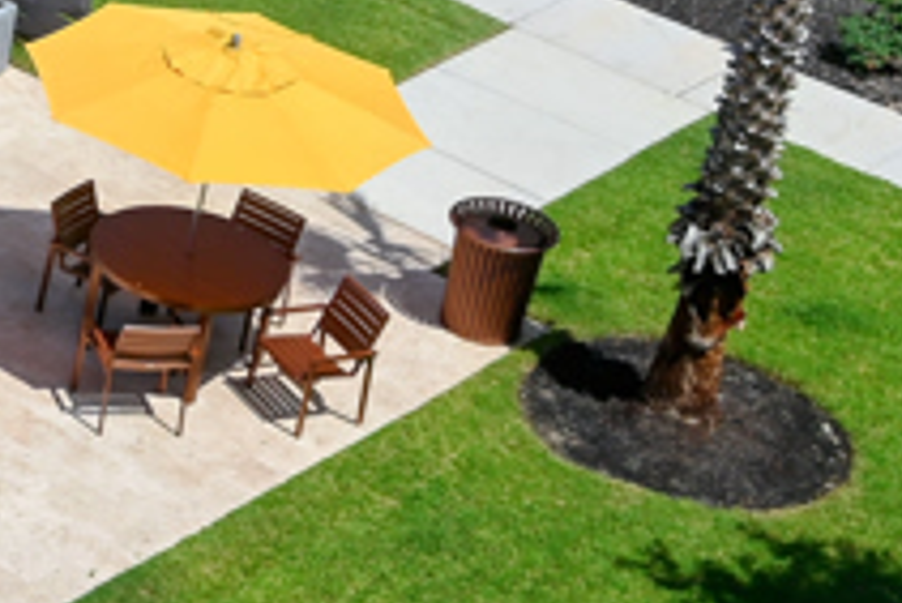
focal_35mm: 142
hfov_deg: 12.6
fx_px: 3560
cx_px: -911
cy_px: -103
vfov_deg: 9.6
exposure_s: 1/500
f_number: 8
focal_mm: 30
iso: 100
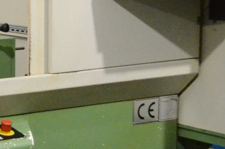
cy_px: 79
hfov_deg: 14.0
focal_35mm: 136
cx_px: -132
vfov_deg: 10.0
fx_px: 848
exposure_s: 1/500
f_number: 3.5
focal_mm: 20
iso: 6400
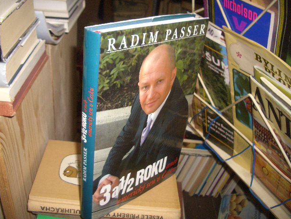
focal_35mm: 36
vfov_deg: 39.7
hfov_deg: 51.3
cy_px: 107
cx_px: 147
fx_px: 303
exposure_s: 1/60
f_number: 2.6
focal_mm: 5.8
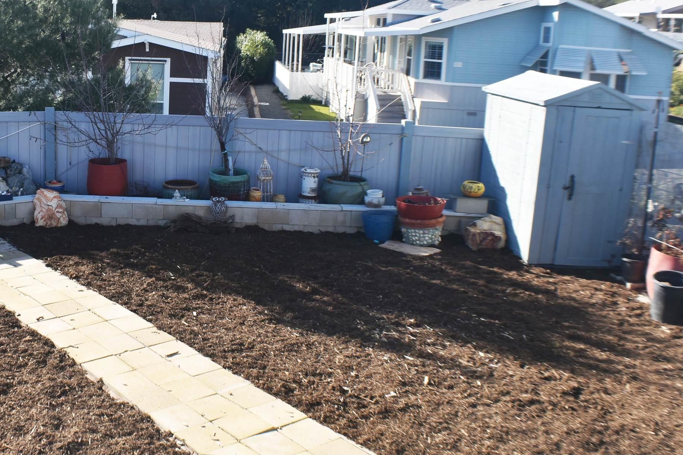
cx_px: 131
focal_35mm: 53
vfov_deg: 25.5
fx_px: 1002
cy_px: 151
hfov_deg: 36.3
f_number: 8
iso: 100
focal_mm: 21
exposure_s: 1/250
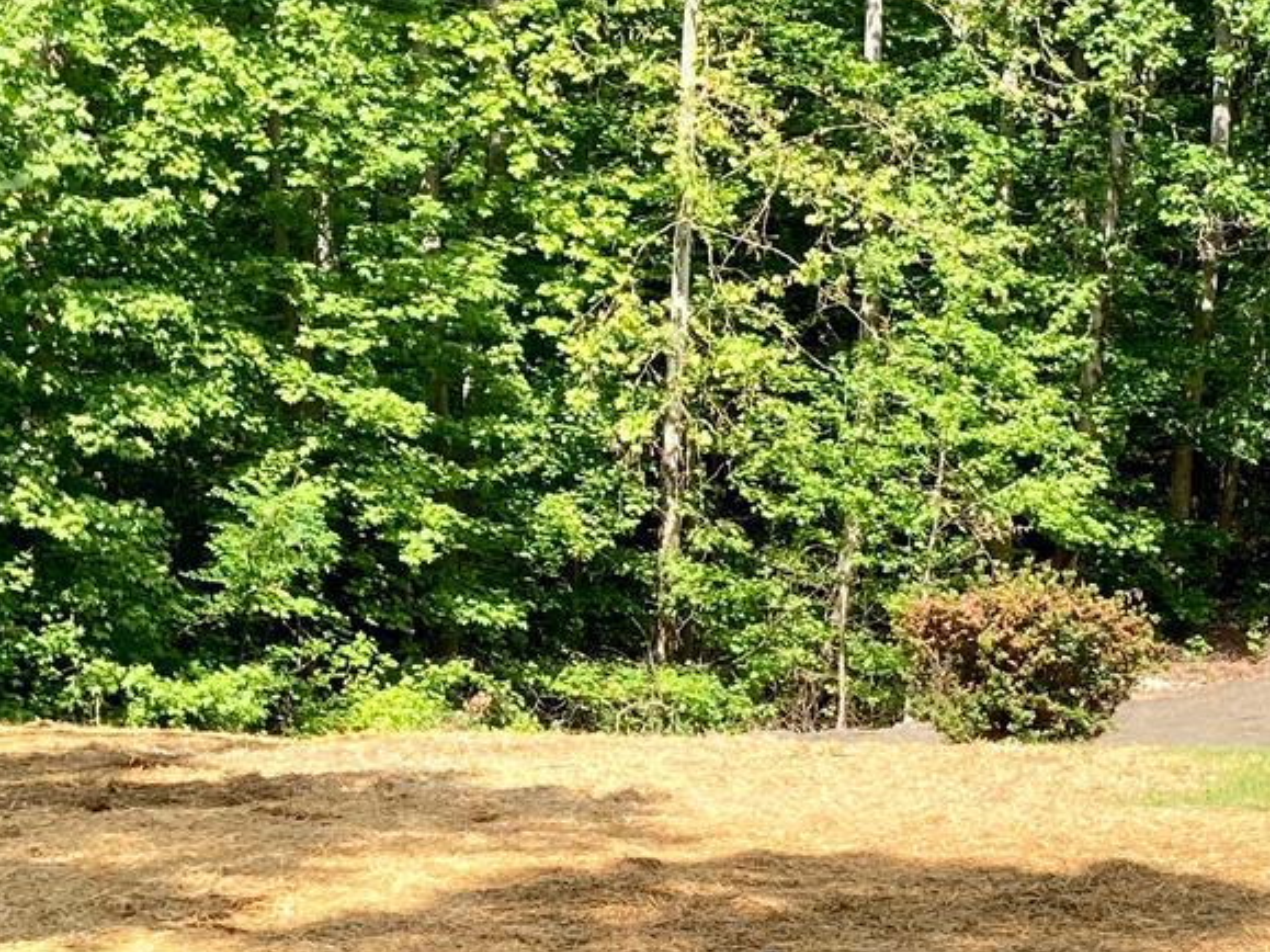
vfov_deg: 14.9
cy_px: 612
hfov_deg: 19.8
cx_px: 855
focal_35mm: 99
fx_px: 3631
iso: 20
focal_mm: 3.99
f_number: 1.8
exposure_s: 1/674
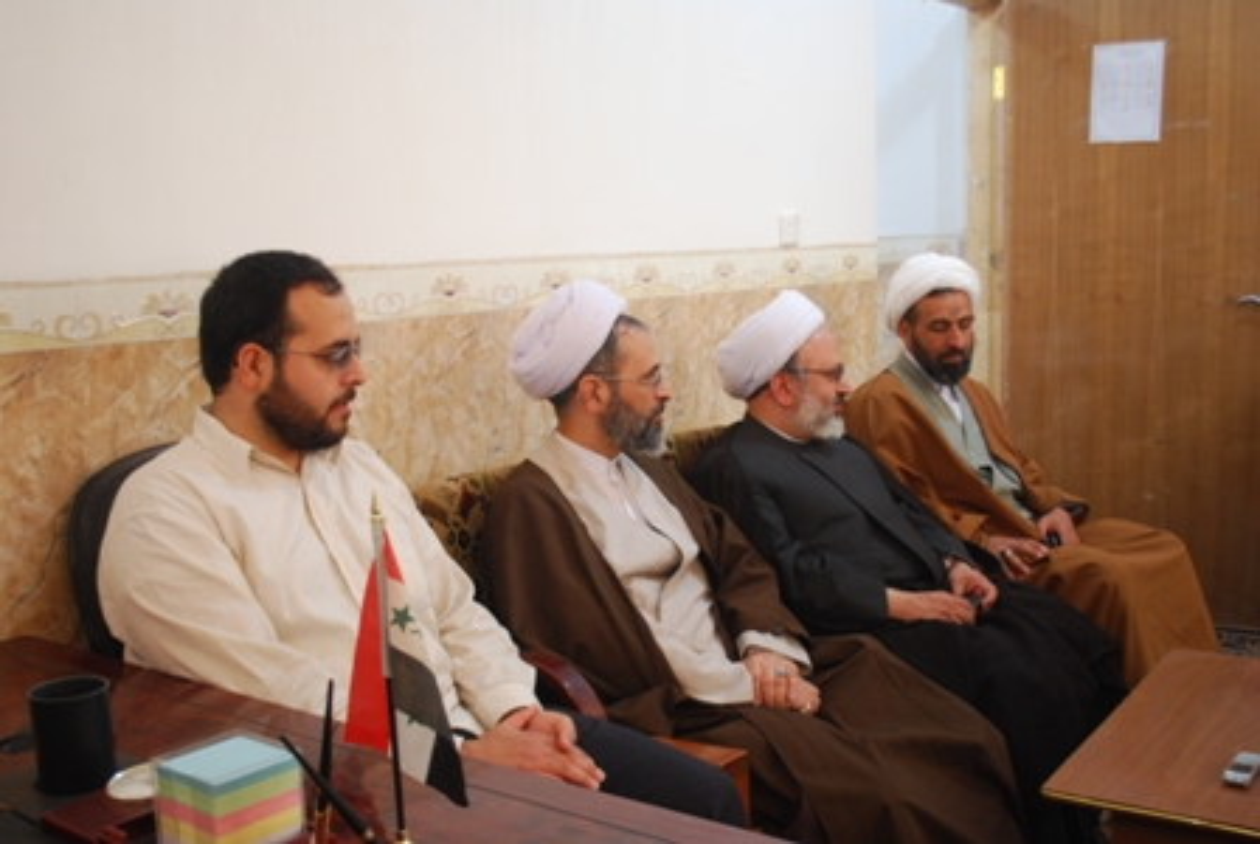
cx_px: 630
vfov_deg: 34.3
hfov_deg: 49.5
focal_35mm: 39
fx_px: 1367
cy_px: 422
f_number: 4.2
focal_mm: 26
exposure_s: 1/25
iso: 400
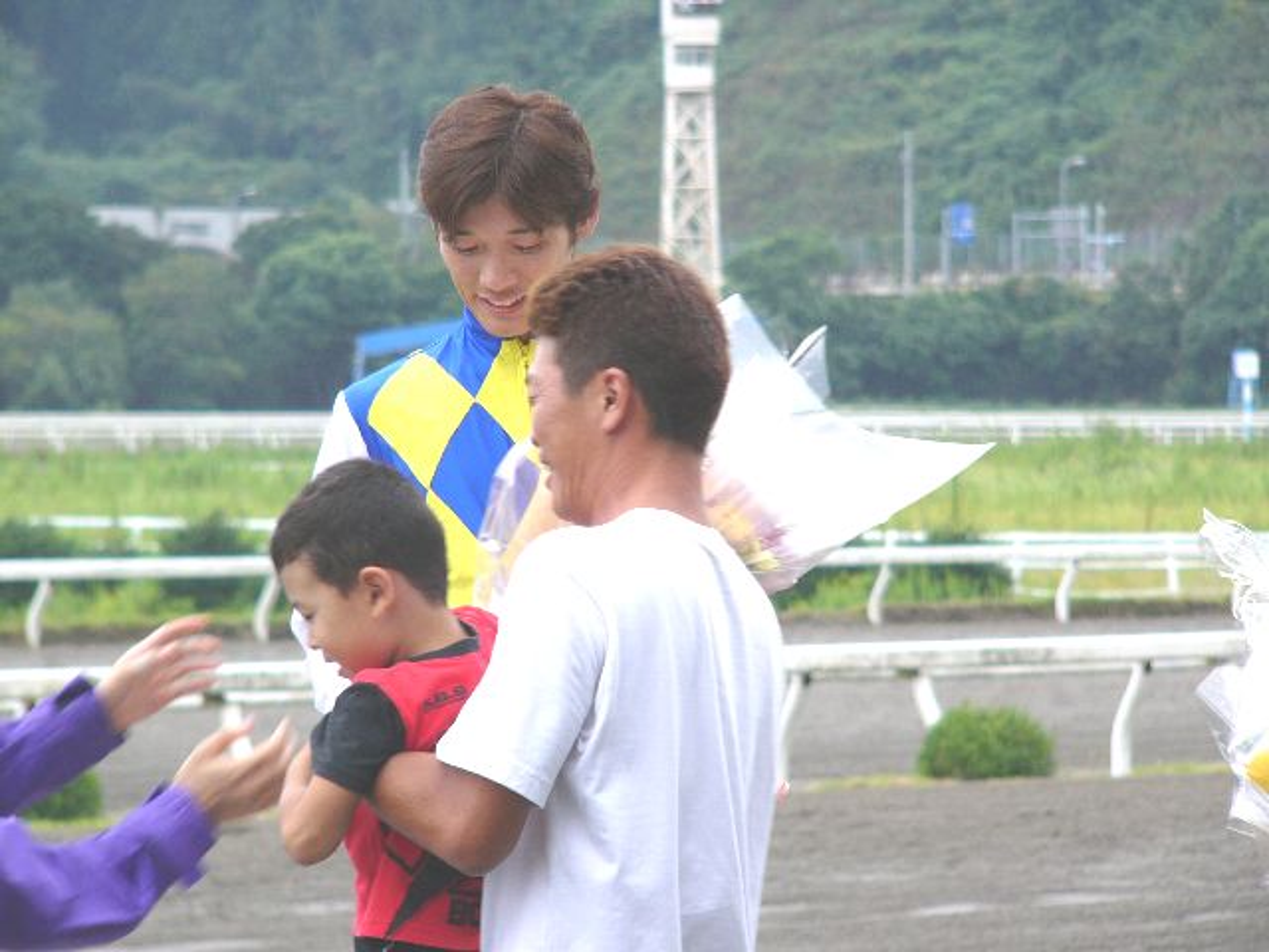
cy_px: 476
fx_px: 7772
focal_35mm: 212
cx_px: 634
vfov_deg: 7.0
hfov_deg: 9.3
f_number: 2.8
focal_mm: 35.3
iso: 50
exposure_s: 1/80
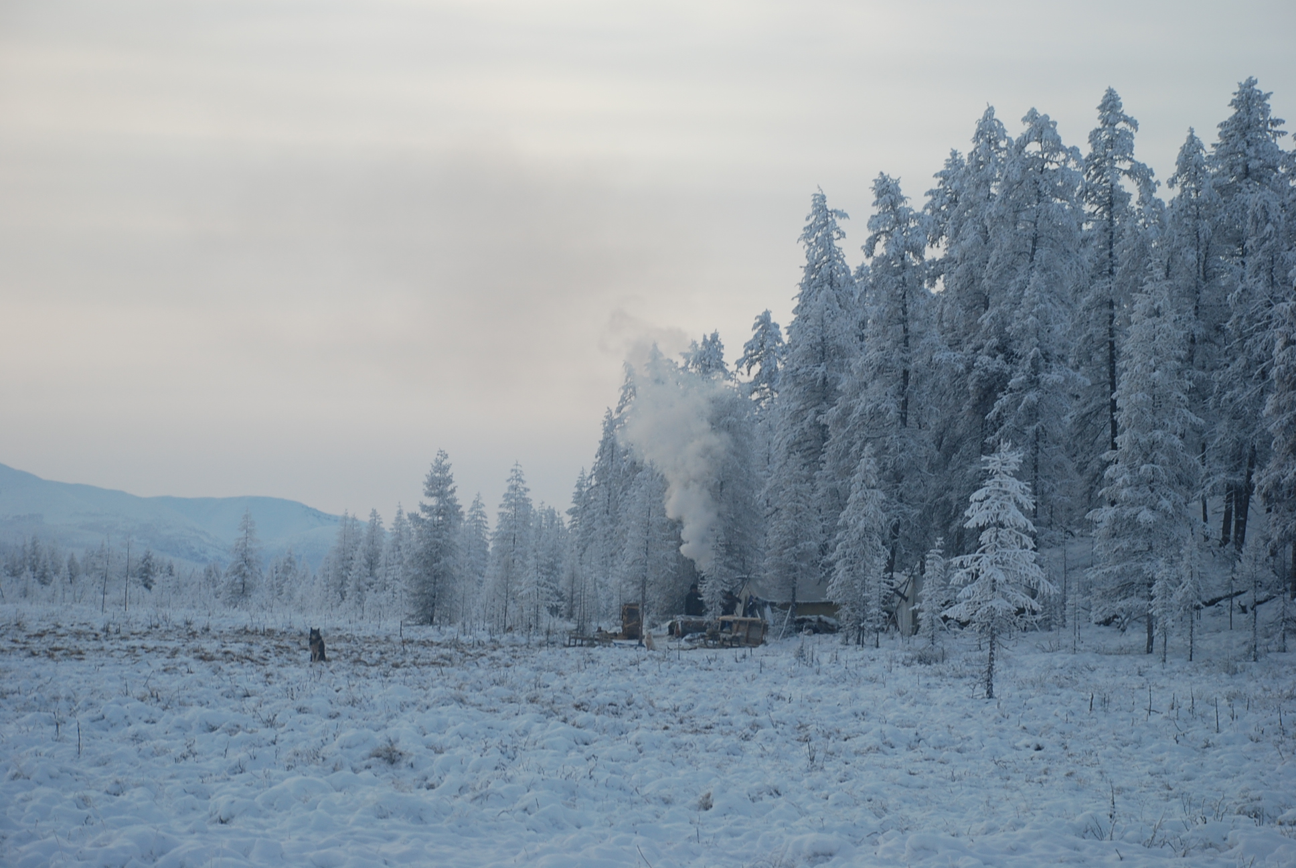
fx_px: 3352
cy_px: 434
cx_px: 648
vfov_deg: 14.7
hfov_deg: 21.9
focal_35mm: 93
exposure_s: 1/200
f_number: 5.3
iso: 200
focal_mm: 62
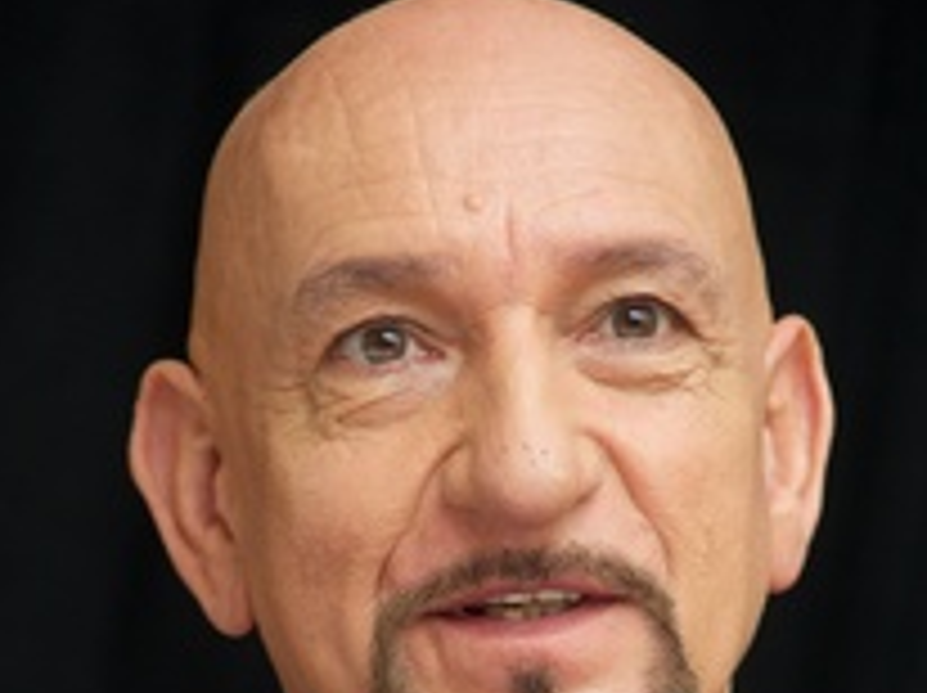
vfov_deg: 4.0
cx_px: 493
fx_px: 10004
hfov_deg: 5.3
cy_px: 724
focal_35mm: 374
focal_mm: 200
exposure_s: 1/60
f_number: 5.6
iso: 800
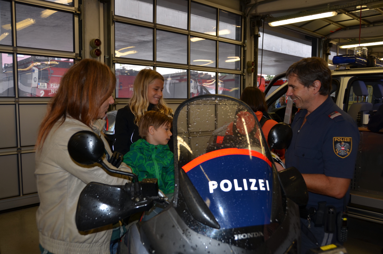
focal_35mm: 30
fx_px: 319
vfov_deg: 43.4
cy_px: 127
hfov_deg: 62.0
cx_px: 192
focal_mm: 20
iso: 100
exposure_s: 1/60
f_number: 3.5
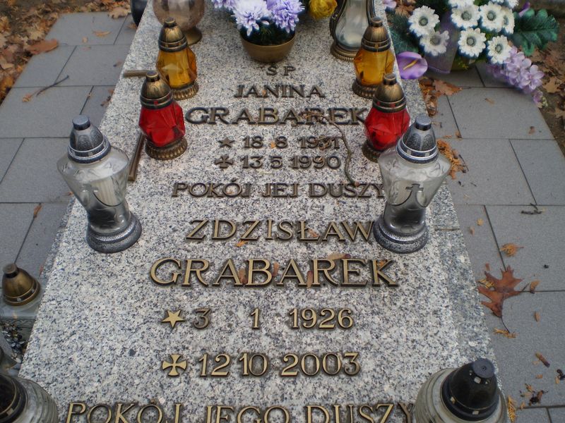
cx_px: 282
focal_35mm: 36
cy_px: 212
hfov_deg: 51.4
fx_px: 588
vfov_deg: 39.7
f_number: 3.1
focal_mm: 6.3
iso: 64
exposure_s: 1/200
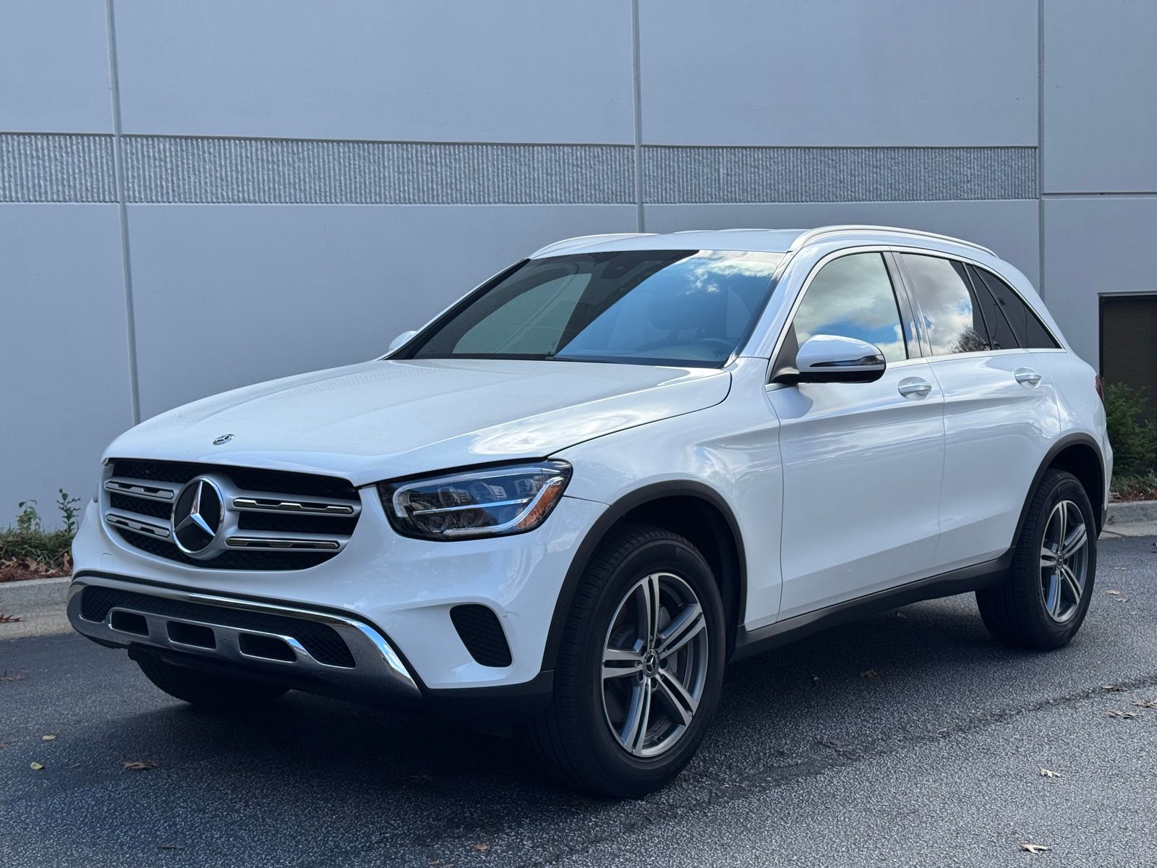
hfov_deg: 39.7
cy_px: 434
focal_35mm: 48
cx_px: 578
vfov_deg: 30.3
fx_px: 1604
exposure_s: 1/1597
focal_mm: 6.76
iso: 64
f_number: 1.78
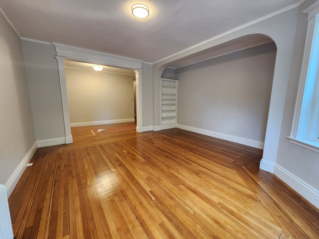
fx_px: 120
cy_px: 120
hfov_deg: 106.2
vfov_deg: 89.9
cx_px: 160
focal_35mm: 13
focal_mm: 2.2
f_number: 2.2
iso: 320
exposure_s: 1/30
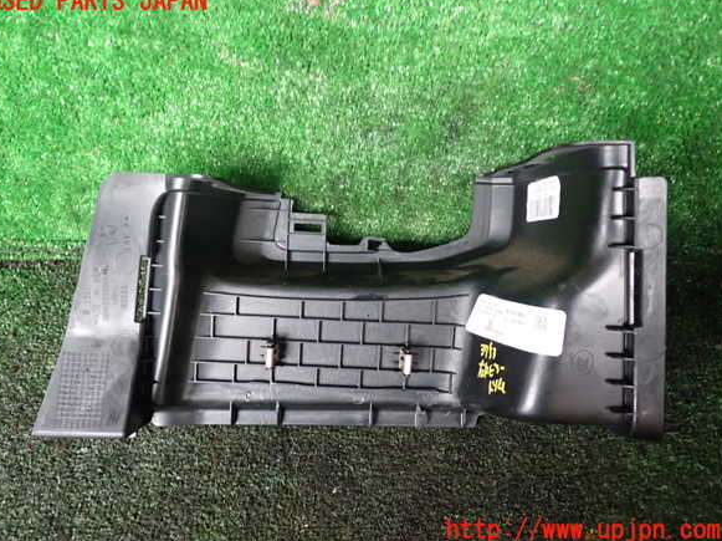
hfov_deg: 58.4
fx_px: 646
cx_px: 354
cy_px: 266
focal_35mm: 31
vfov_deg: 45.4
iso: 640
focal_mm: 5.4
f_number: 2.3
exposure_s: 1/30
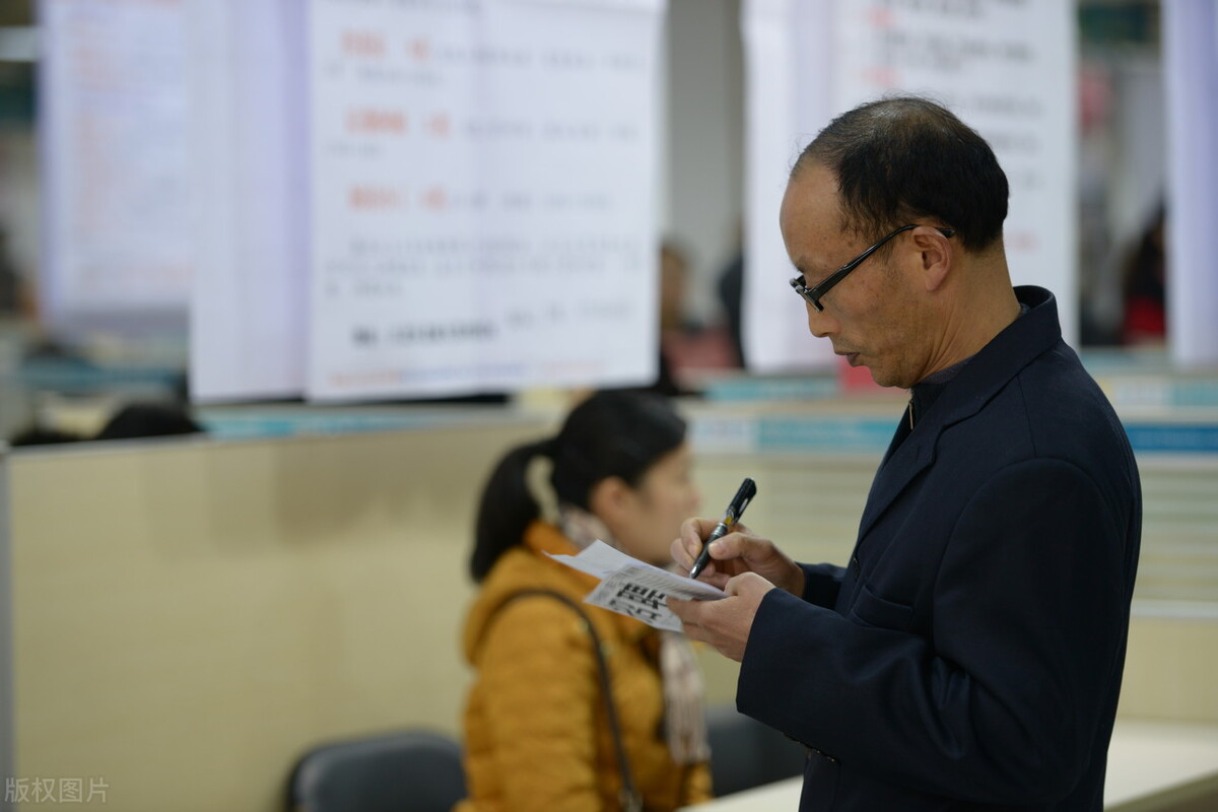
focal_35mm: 120
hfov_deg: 17.1
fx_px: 4060
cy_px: 406
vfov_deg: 11.4
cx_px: 609
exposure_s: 1/20
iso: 400
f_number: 2.8
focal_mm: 120
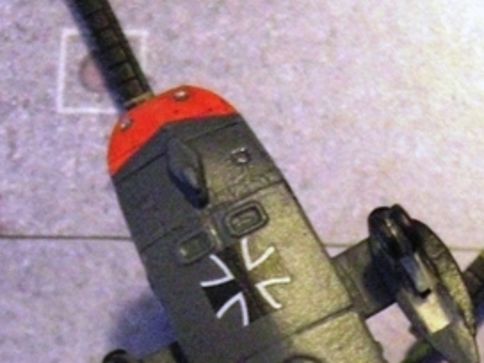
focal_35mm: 143
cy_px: 633
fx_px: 1999
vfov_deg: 9.9
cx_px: 375
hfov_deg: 13.7
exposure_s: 1/40
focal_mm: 7.9
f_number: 2.8
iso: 800
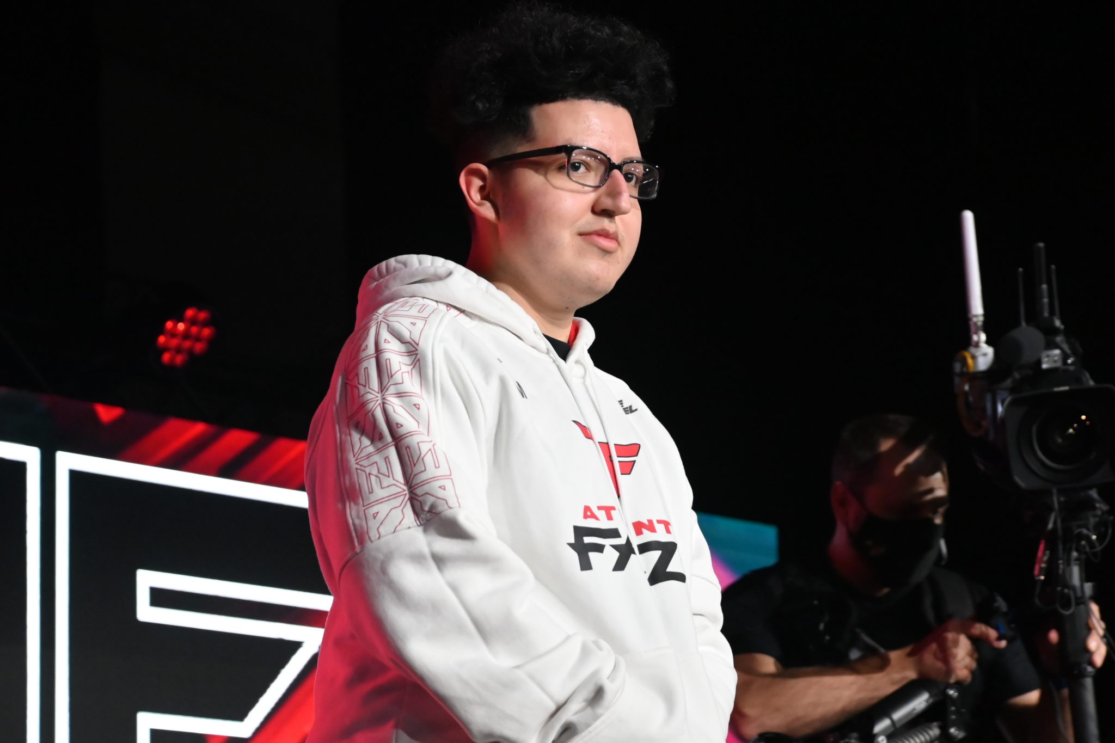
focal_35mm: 112
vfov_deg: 12.2
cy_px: 372
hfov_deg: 18.3
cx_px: 558
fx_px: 3468
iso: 5000
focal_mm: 75
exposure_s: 1/125
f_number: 5.3
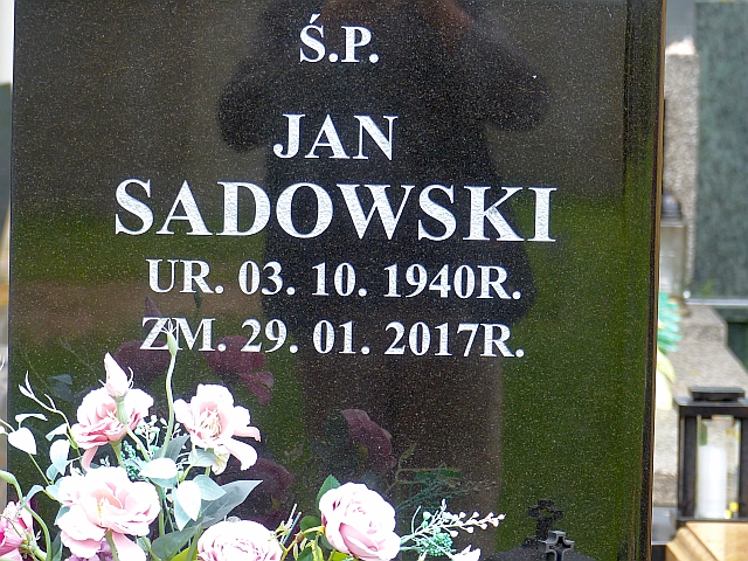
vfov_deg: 8.3
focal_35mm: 178
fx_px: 3846
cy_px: 280
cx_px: 374
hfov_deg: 11.1
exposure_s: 1/125
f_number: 3.2
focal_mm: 32
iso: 100
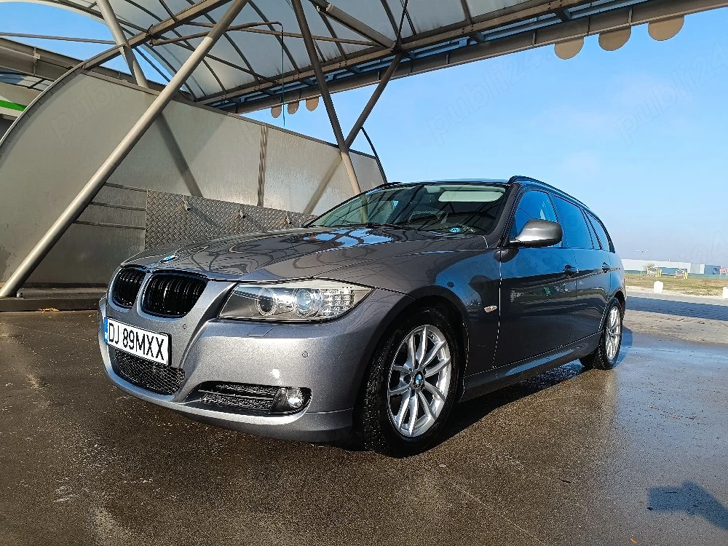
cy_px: 273
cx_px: 364
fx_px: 505
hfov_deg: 71.6
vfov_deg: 56.8
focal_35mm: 24
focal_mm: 5.59
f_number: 1.88
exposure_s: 1/667
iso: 50
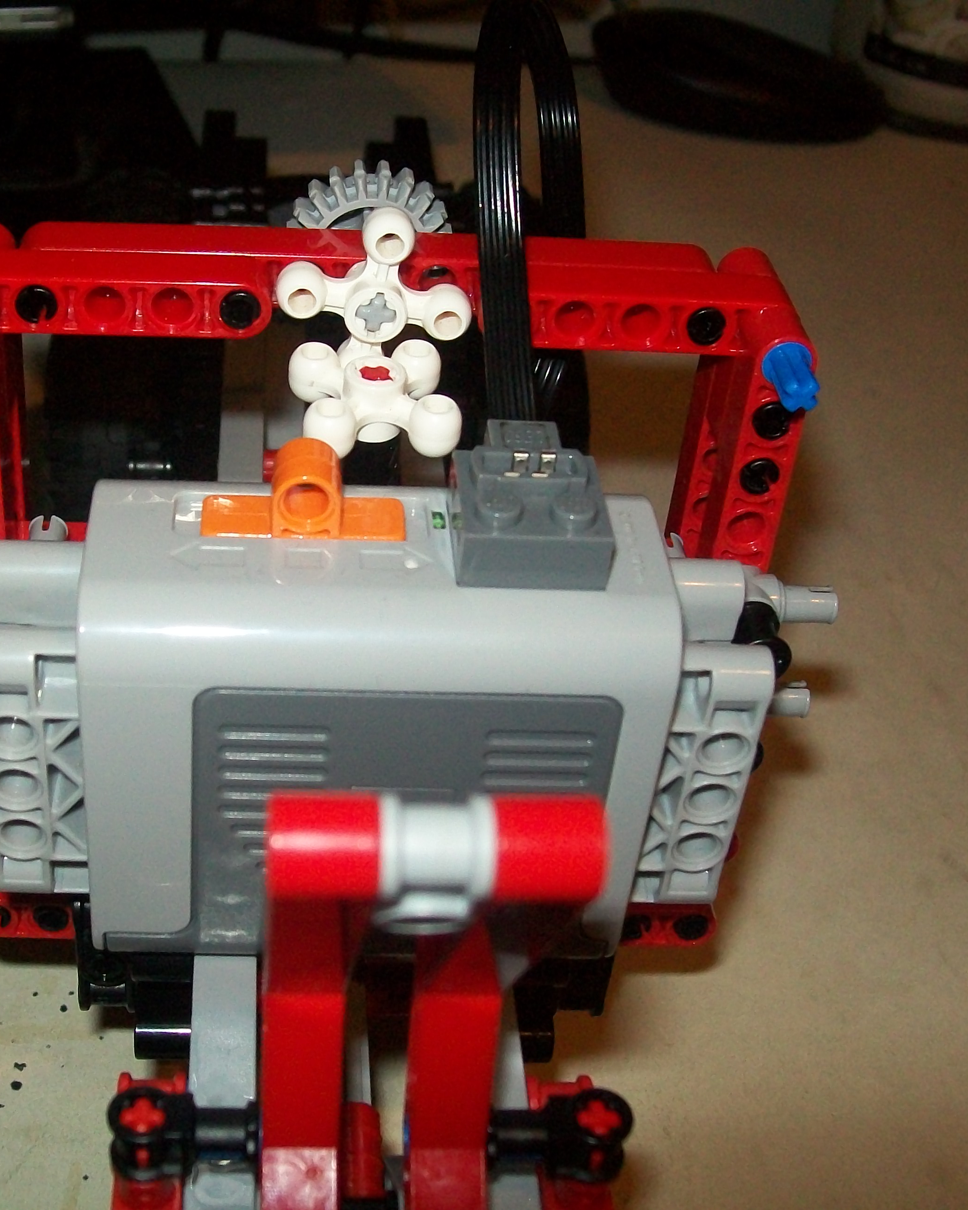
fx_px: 1683
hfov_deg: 31.8
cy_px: 606
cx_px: 315
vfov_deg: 39.5
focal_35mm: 47
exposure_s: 1/60
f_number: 2.7
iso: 160
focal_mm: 6
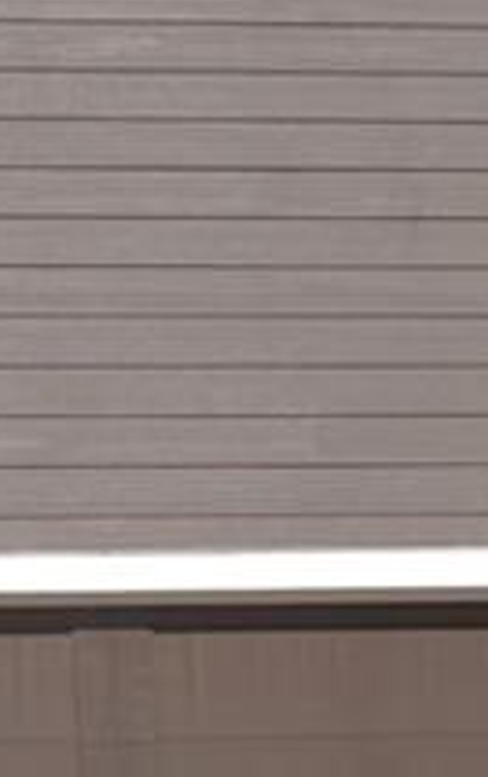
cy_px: 70
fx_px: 3862
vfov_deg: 11.4
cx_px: -316
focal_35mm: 182
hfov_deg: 7.1
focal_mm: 13.7
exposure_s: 1/1000
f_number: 3.2
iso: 80
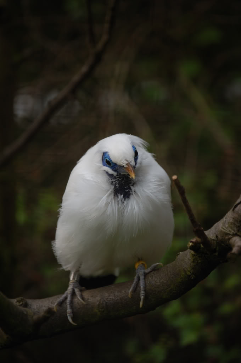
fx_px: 1962
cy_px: 182
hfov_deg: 7.0
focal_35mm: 195
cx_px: 120
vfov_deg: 10.6
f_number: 5.6
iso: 200
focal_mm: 130
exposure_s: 1/320
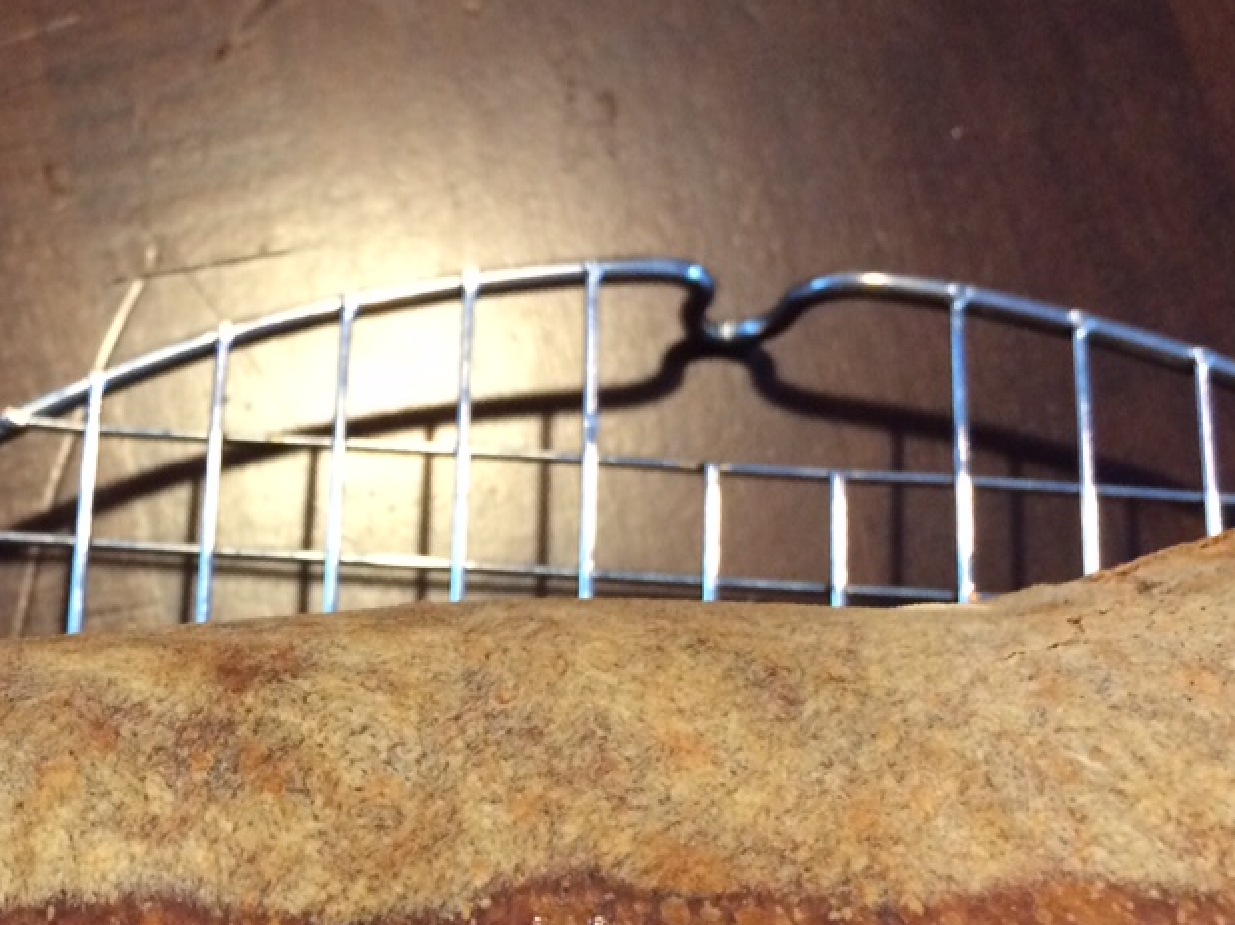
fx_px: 2140
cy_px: 748
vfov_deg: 24.0
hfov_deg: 30.9
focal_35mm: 60
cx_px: 154
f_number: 2.2
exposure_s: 1/30
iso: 200
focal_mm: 4.15
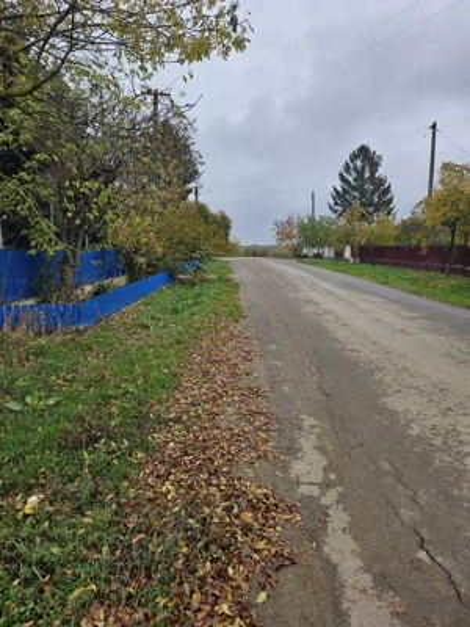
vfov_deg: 71.6
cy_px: 314
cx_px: 235
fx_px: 434
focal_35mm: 24
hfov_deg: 56.8
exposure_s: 1/2517
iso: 50
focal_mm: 5
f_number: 1.8
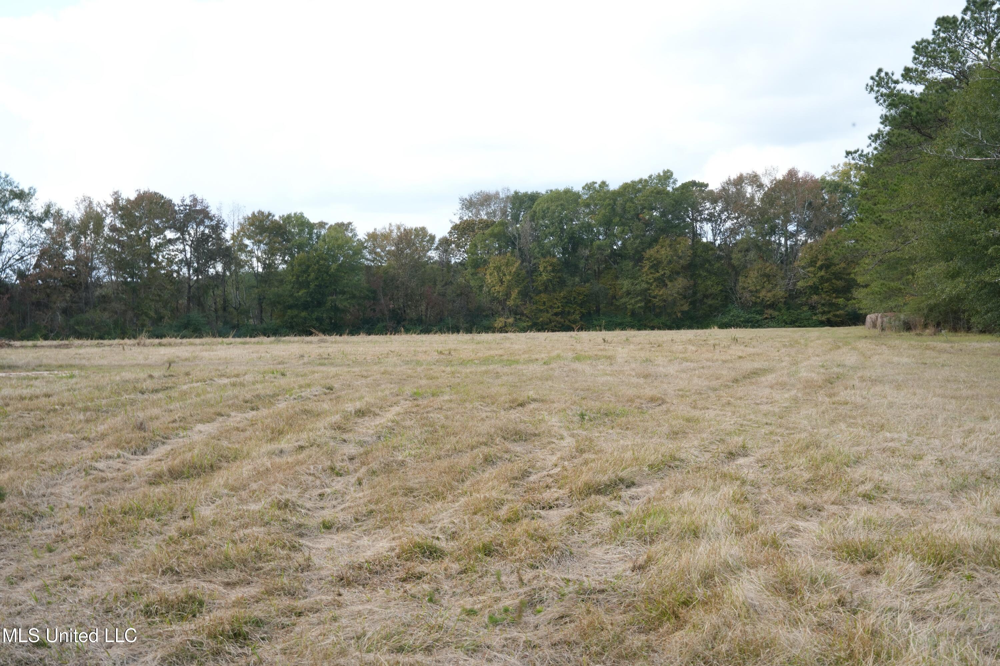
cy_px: 333
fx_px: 1167
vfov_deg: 31.9
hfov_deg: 46.4
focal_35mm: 42
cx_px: 500
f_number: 18
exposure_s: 1/40
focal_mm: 42
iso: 320
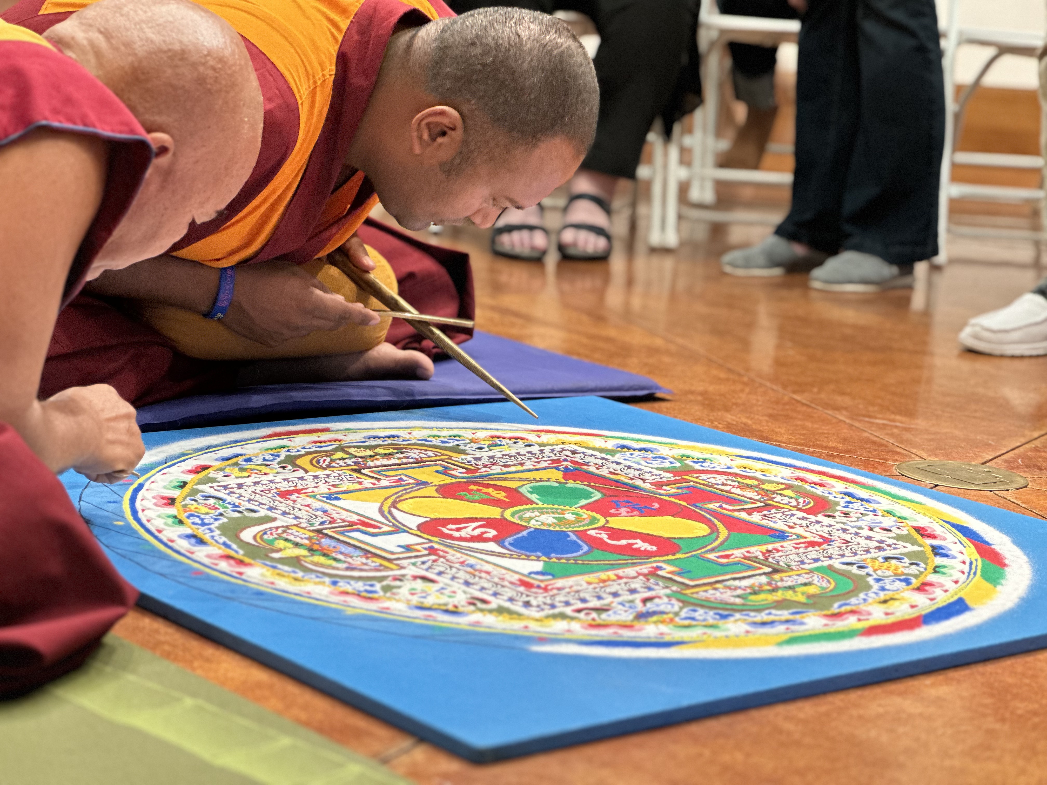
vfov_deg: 19.1
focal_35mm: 77
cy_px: 392
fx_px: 2329
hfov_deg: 25.3
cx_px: 524
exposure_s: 1/30
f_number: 2.8
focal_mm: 9
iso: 320
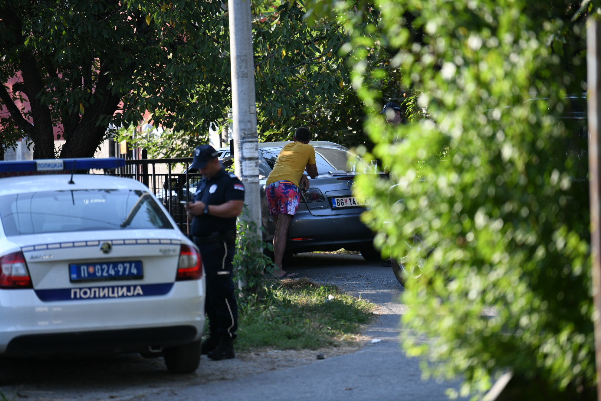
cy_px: 200
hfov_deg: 10.3
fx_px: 3339
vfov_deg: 6.9
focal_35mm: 200
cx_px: 300
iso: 1000
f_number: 2.8
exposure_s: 1/4000
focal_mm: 200
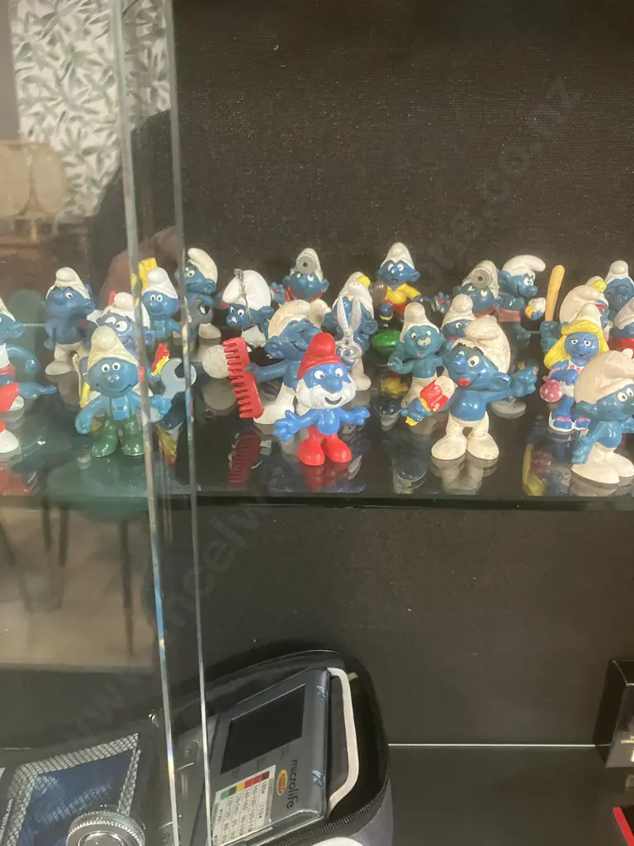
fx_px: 684
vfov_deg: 63.4
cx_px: 317
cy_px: 423
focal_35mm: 28
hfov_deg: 49.7
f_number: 1.8
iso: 500
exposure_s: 1/25
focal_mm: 3.99
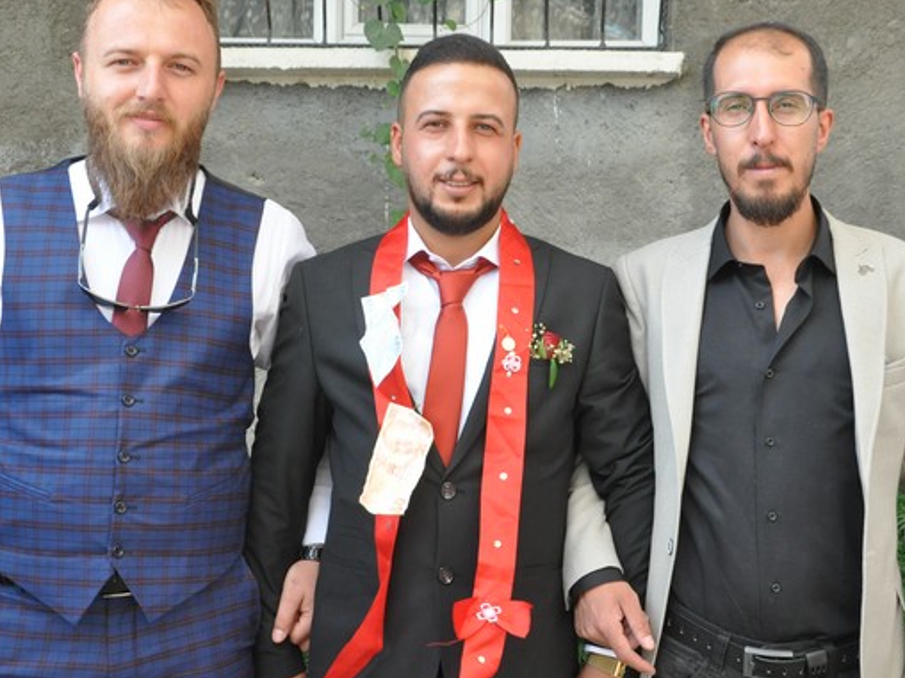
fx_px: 1298
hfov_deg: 38.4
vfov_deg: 29.3
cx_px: 465
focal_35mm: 50
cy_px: 339
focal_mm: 25
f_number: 9
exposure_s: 1/320
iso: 1250
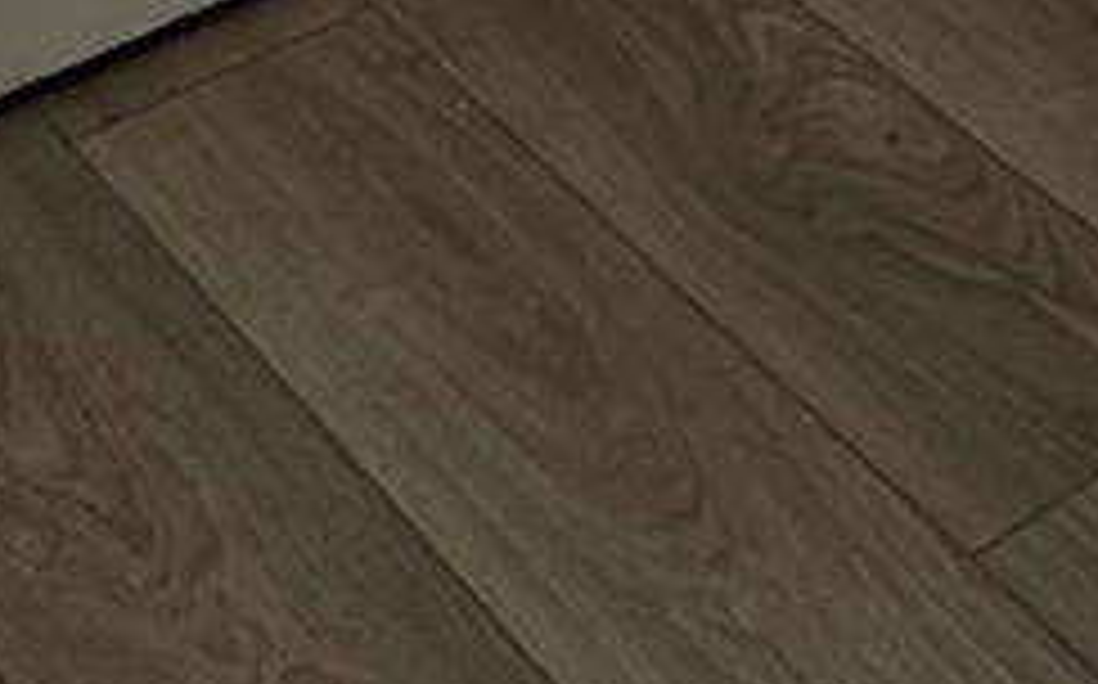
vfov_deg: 6.8
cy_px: -2333
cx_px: 2128
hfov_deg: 13.9
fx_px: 3887
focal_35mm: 130
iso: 40
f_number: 2.2
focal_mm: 2.22
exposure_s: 1/191
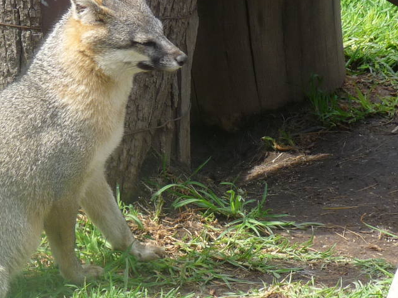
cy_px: 151
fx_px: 4264
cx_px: 117
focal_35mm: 371
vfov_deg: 4.0
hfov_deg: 5.3
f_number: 4.8
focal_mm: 25.2
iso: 100
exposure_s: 1/160
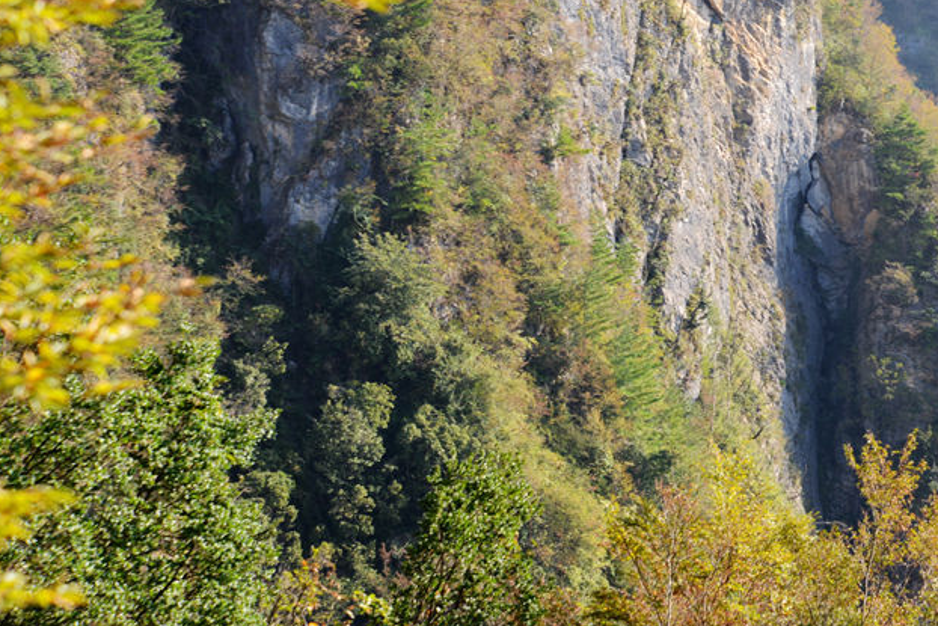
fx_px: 4274
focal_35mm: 164
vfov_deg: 8.3
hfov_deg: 12.4
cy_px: 55
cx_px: 894
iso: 100
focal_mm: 85
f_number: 8
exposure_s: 1/60
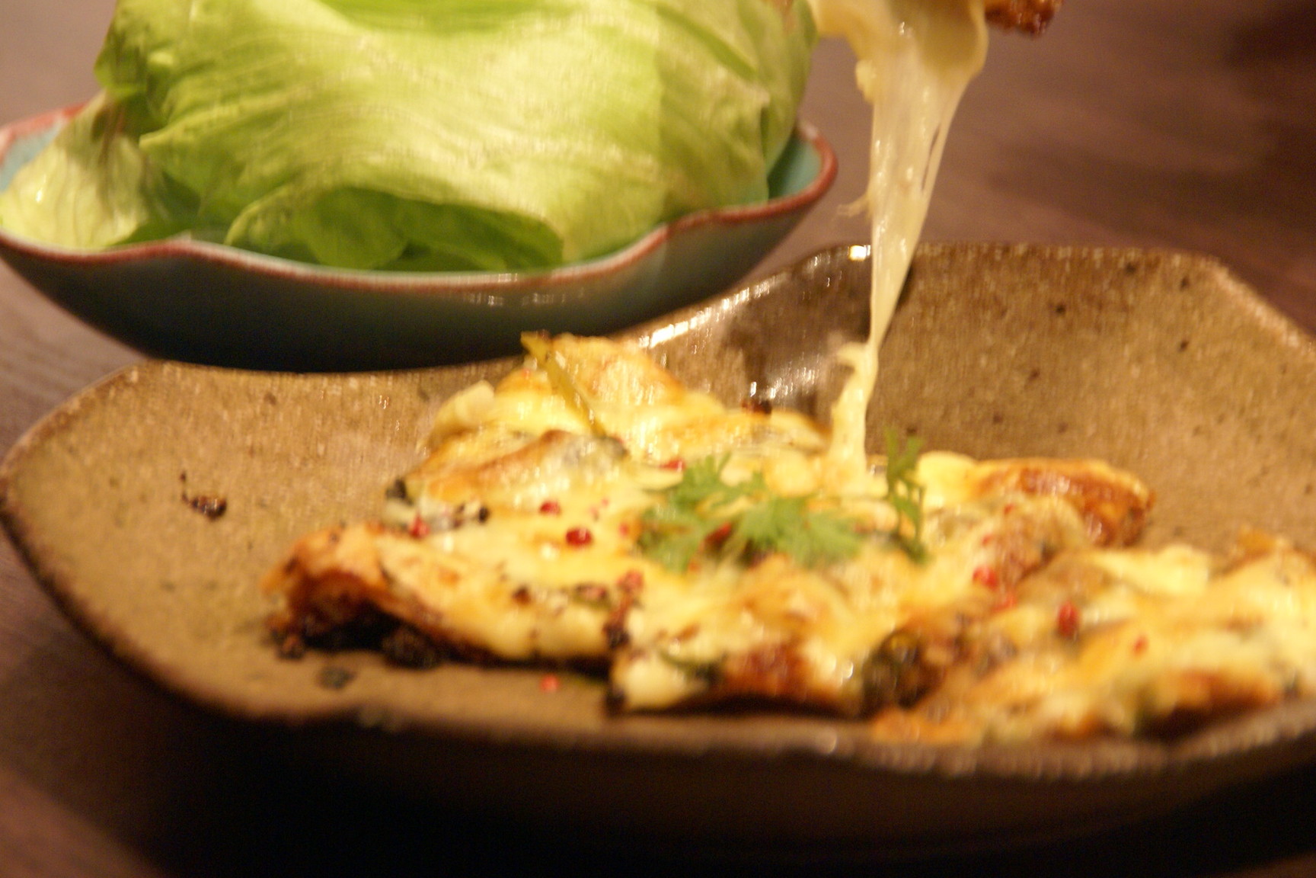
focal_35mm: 240
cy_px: 439
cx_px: 658
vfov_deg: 5.7
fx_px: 8773
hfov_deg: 8.6
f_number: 6.3
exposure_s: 1/6
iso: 800
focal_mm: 160
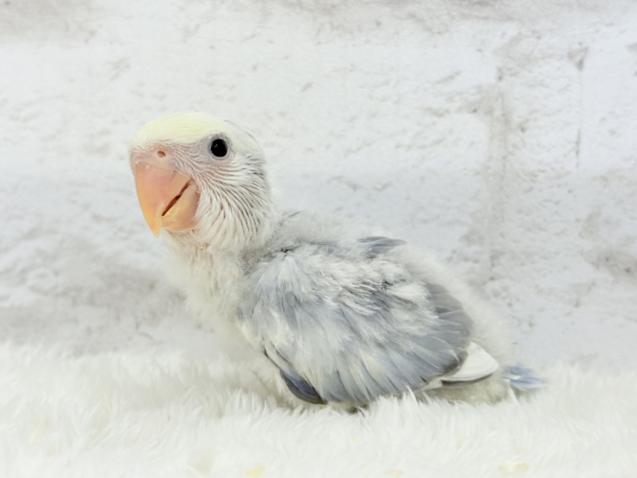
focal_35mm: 52
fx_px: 957
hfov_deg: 36.8
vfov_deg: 28.0
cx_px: 318
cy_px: 239
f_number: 1.6
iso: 40
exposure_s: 1/50
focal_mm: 5.96
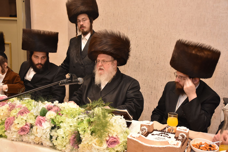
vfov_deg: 28.1
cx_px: 114
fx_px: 304
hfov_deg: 41.1
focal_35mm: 48
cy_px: 76
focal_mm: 32
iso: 1600
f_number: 5.6
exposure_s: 1/125
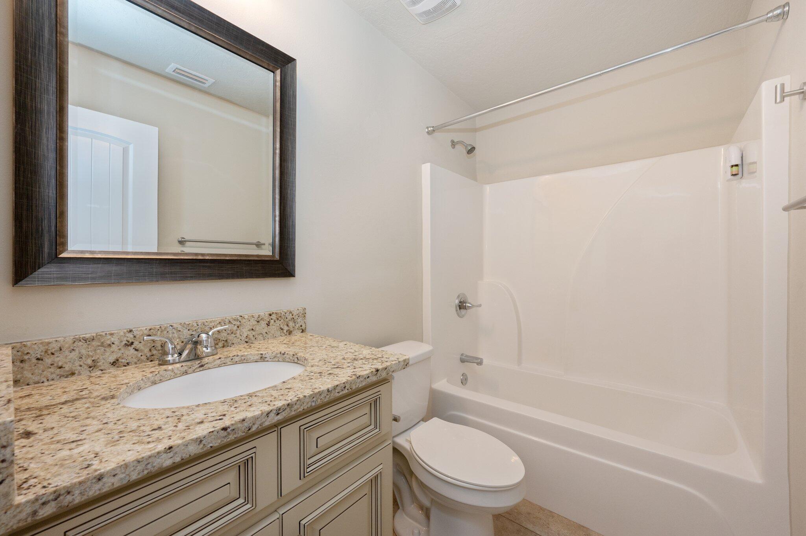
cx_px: 403
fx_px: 313
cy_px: 268
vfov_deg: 81.1
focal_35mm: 14
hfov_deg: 104.3
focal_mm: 14
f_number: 9
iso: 640
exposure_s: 1/60
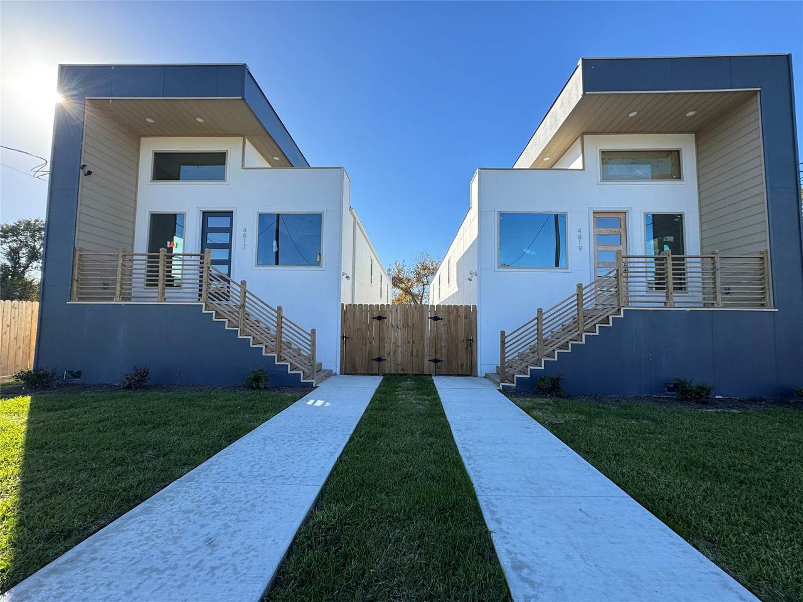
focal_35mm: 14
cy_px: 301
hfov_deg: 102.1
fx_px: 325
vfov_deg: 85.7
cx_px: 402
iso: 50
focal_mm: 2.22
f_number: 2.2
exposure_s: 1/771
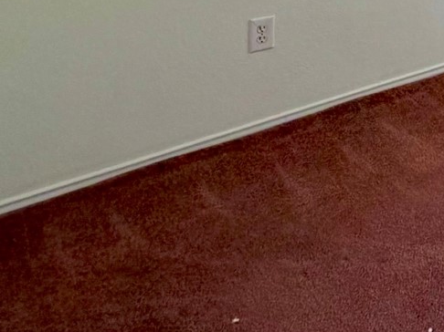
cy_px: -214
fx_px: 756
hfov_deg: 22.9
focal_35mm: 59
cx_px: 745
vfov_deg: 20.0
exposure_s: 1/121
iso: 250
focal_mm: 2.22
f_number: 2.2
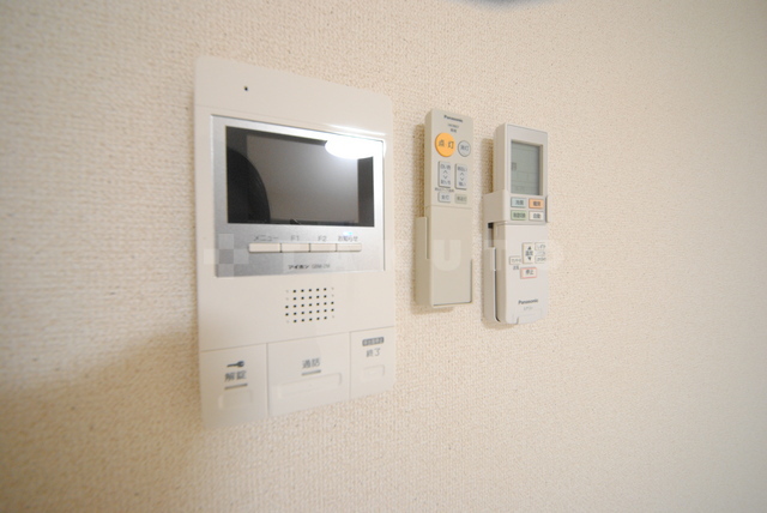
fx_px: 256
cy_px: 256
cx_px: 384
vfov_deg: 90.1
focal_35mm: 12
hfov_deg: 112.6
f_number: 4.5
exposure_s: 1/25
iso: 800
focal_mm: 8
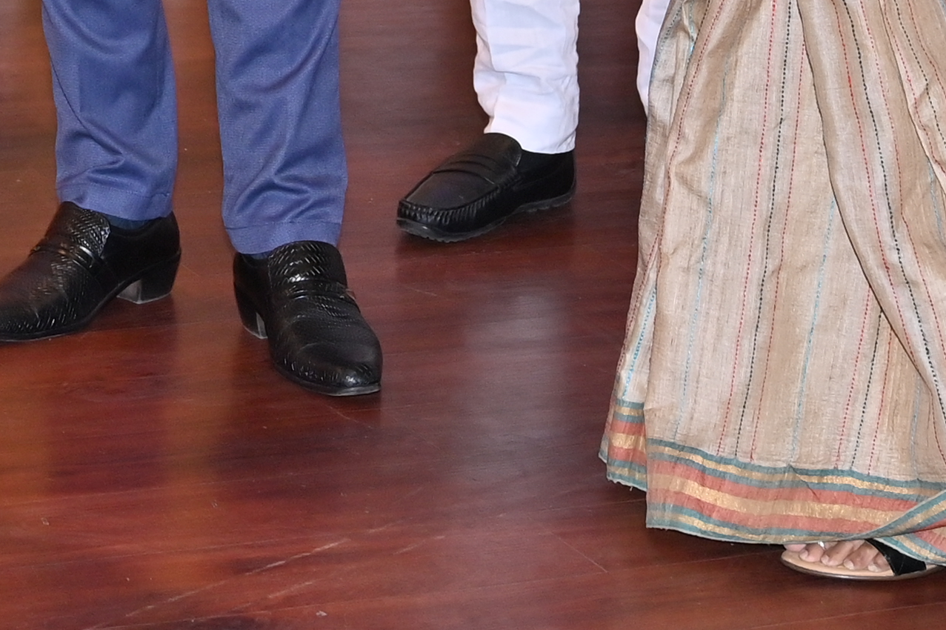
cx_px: 242
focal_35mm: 163
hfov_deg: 12.5
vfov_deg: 8.0
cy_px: -618
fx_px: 4291
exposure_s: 1/160
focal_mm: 34.5
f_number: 5.6
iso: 400
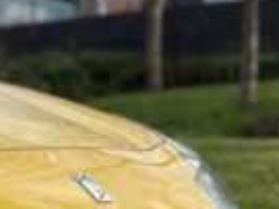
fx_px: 1103
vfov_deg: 10.8
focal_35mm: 137
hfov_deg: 12.9
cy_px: 168
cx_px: -238
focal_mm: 6.76
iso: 80
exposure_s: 1/2169
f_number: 1.78
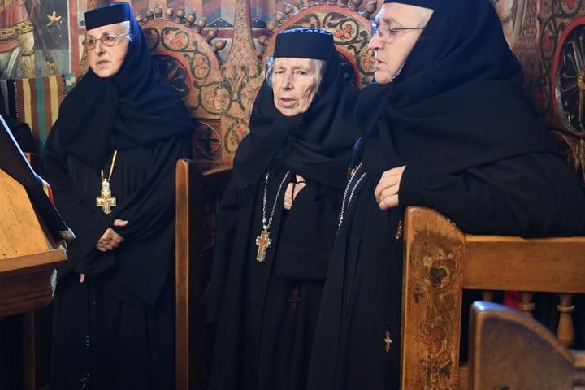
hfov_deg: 35.3
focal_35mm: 55
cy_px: 179
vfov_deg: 24.6
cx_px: 132
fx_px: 894
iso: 2000
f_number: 2.8
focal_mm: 22
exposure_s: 1/25
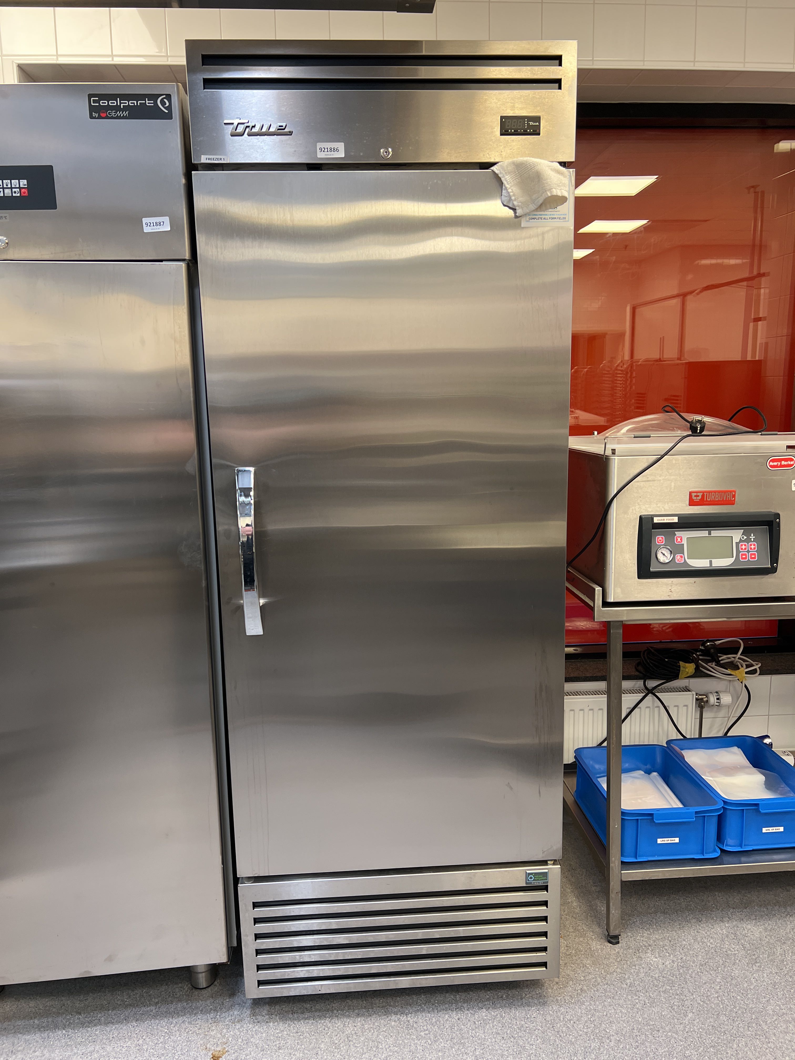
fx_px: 796
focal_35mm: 26
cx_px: 398
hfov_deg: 53.1
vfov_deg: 67.3
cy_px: 530
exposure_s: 1/100
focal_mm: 5.7
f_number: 1.5
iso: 100
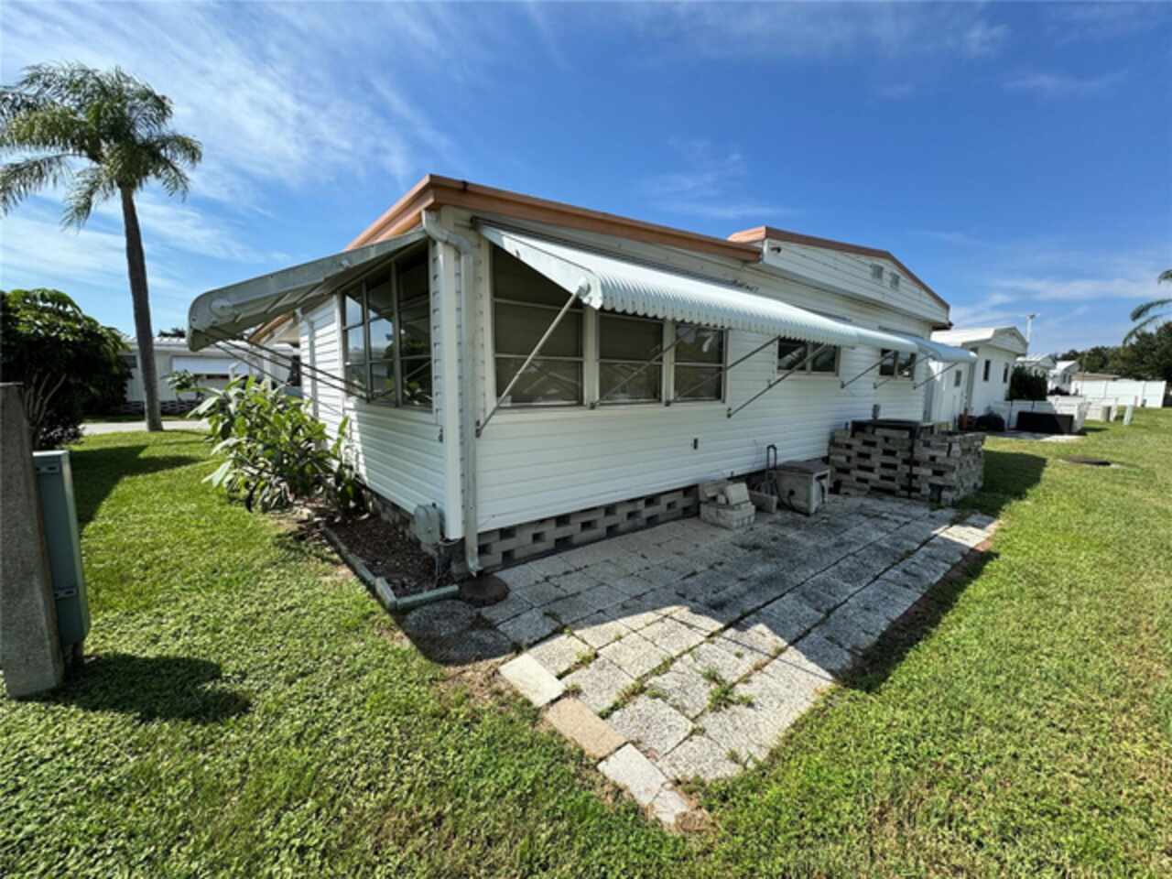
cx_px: 586
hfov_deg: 102.1
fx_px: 474
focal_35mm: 14
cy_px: 440
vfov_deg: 85.7
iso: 50
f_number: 2.2
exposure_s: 1/1346
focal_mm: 2.22
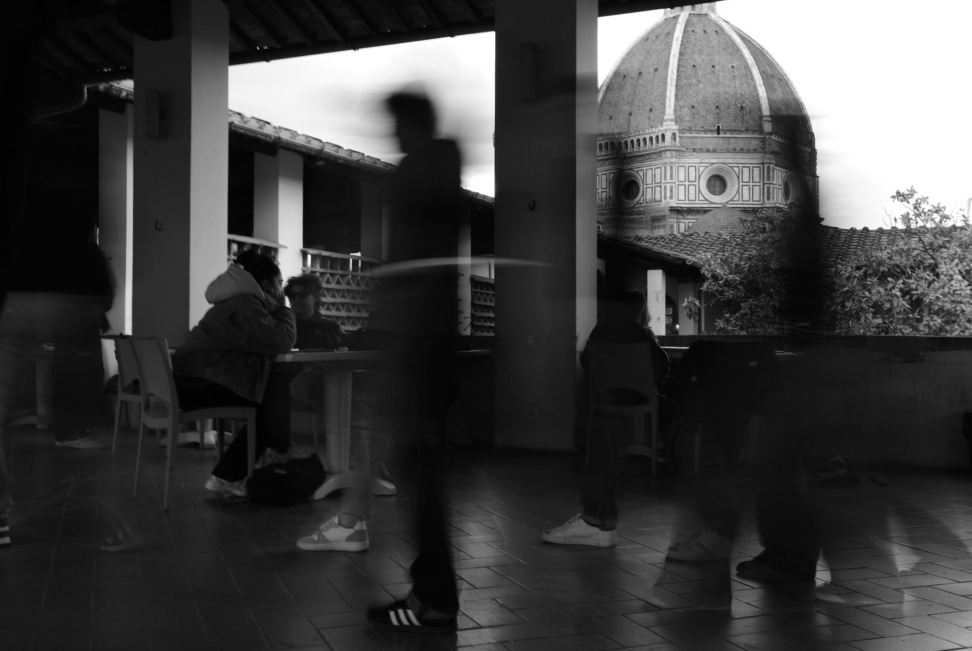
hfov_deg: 53.1
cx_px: 486
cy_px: 326
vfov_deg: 37.0
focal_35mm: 36
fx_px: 973
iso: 100
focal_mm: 24
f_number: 10
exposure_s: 1/2
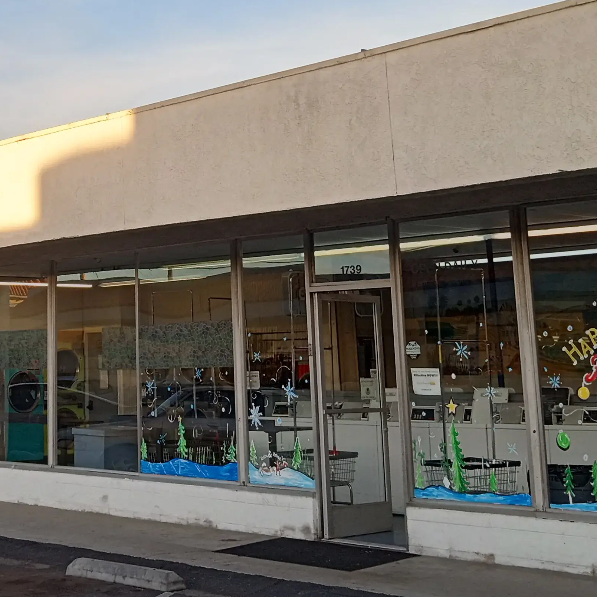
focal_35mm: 64
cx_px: 80
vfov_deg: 26.4
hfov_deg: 26.2
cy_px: 115
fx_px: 1249
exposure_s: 1/380
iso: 102
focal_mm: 3.71
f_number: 2.2
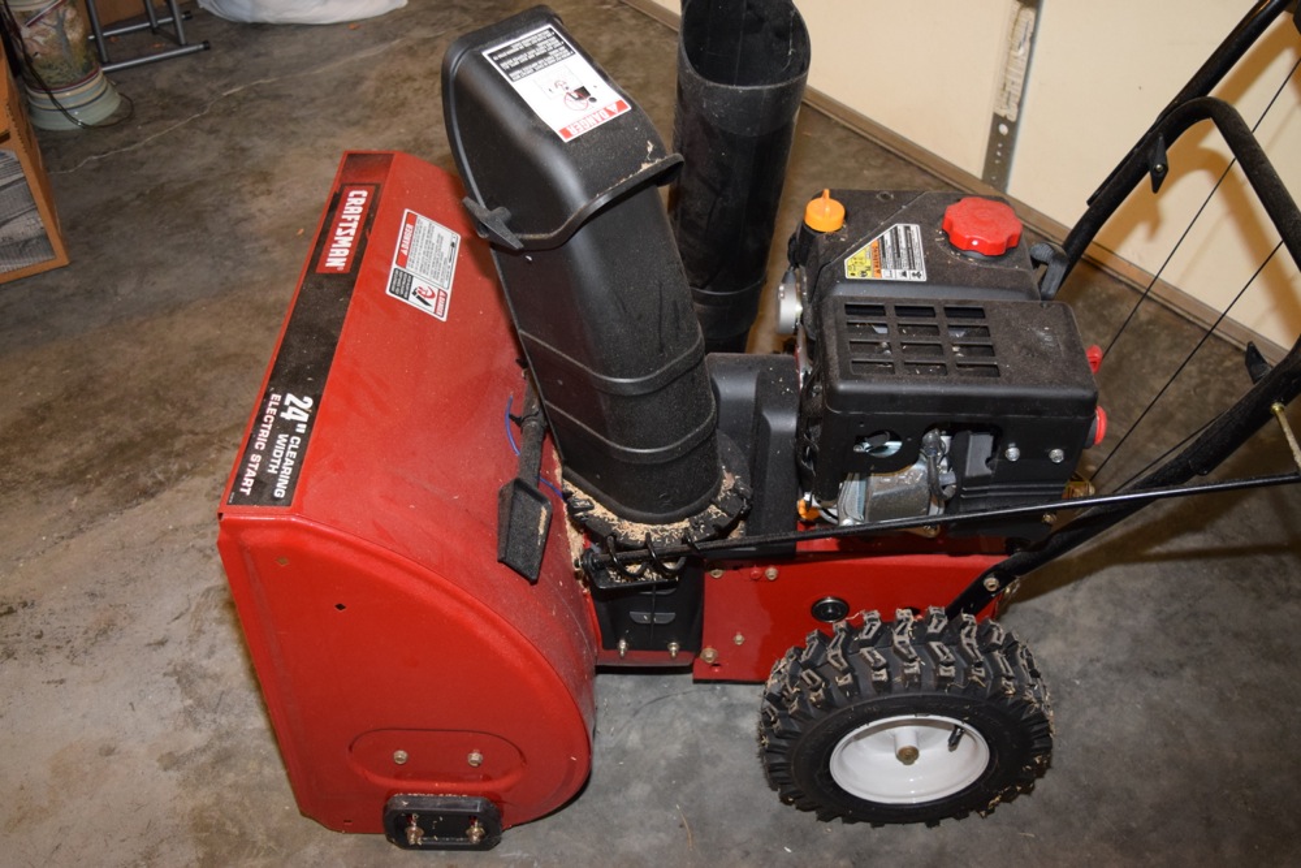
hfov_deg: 53.1
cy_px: 434
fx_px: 1301
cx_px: 650
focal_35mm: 36
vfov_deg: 36.9
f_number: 4
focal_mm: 24
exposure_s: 1/60
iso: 2000
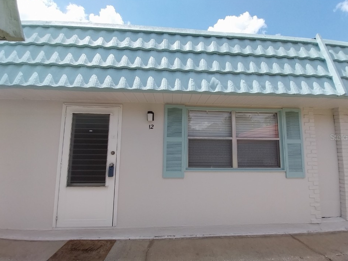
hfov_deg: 102.1
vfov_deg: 85.6
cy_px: 137
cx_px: 177
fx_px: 141
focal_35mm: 14
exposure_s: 1/1239
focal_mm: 1.13
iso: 64
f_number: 2.2
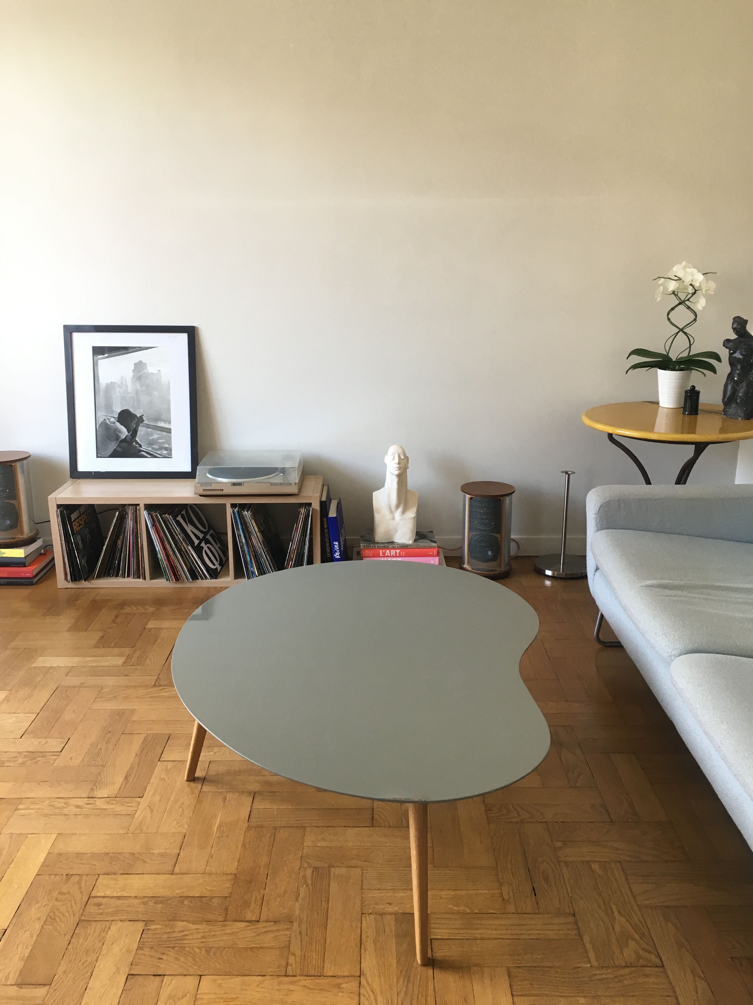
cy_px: 502
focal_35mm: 29
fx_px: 841
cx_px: 376
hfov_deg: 48.2
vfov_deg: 61.7
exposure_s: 1/33
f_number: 2.2
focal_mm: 4.15
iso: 64
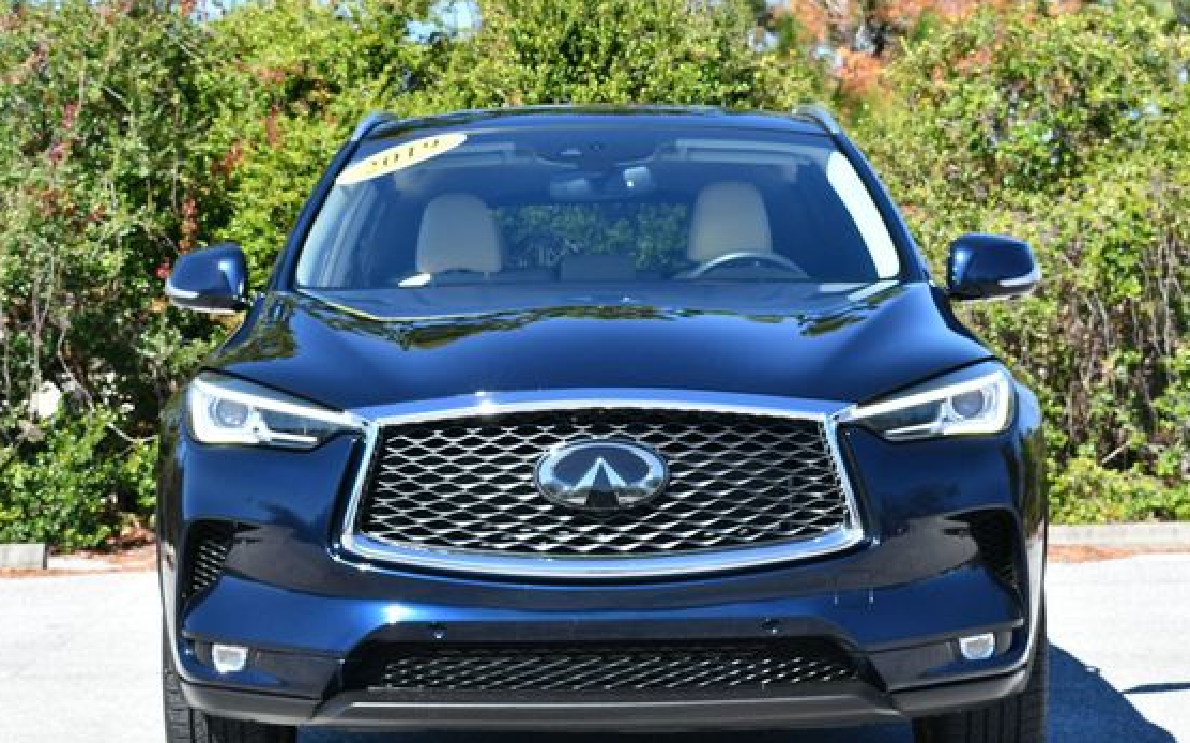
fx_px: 3047
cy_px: 405
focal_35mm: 94
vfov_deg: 13.9
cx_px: 584
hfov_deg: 22.1
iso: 180
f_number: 8
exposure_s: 1/250
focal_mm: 40
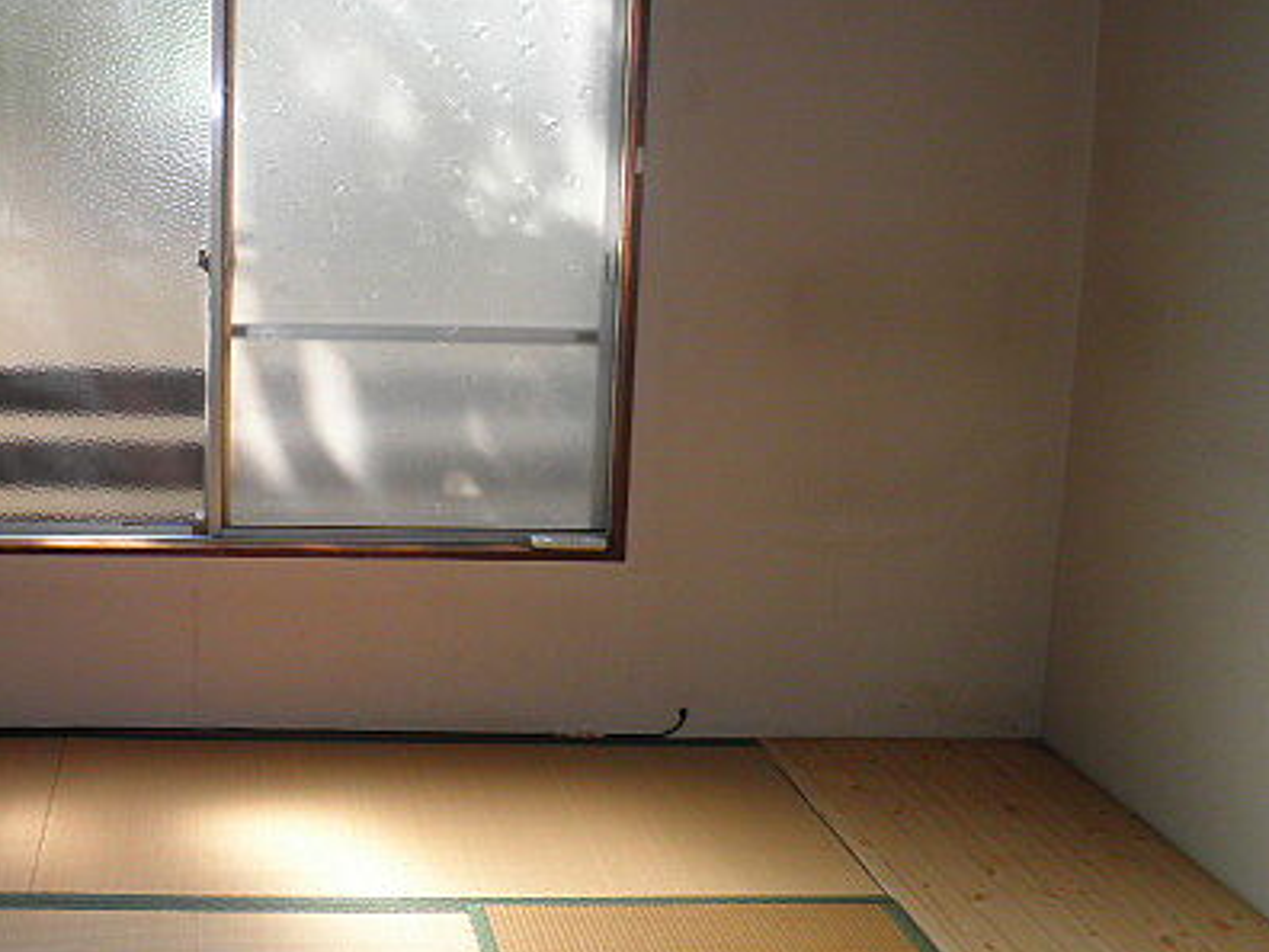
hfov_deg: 42.8
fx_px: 1540
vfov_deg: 34.0
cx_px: 253
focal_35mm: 42
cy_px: 298
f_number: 2.8
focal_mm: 4.7
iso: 64
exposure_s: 1/100
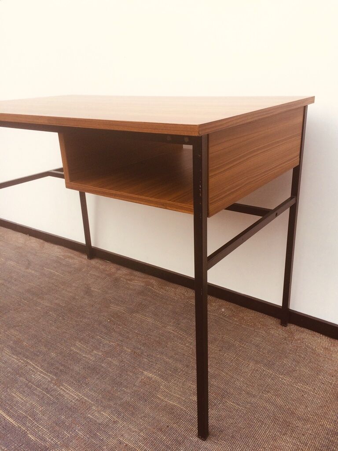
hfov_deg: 48.2
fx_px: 378
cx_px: 169
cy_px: 226
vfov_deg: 61.7
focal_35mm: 29
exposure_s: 1/380
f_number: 2.2
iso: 32
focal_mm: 4.15
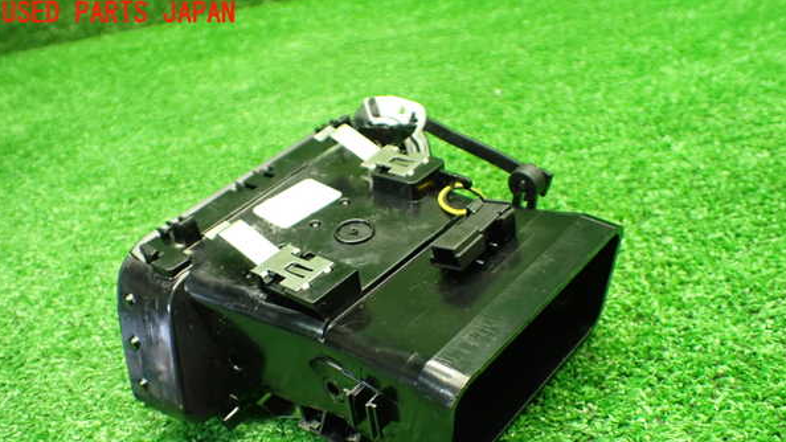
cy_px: 295
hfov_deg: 59.5
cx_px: 392
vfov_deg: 35.3
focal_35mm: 33
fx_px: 688
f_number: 2.3
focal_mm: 5.4
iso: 800
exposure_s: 1/80
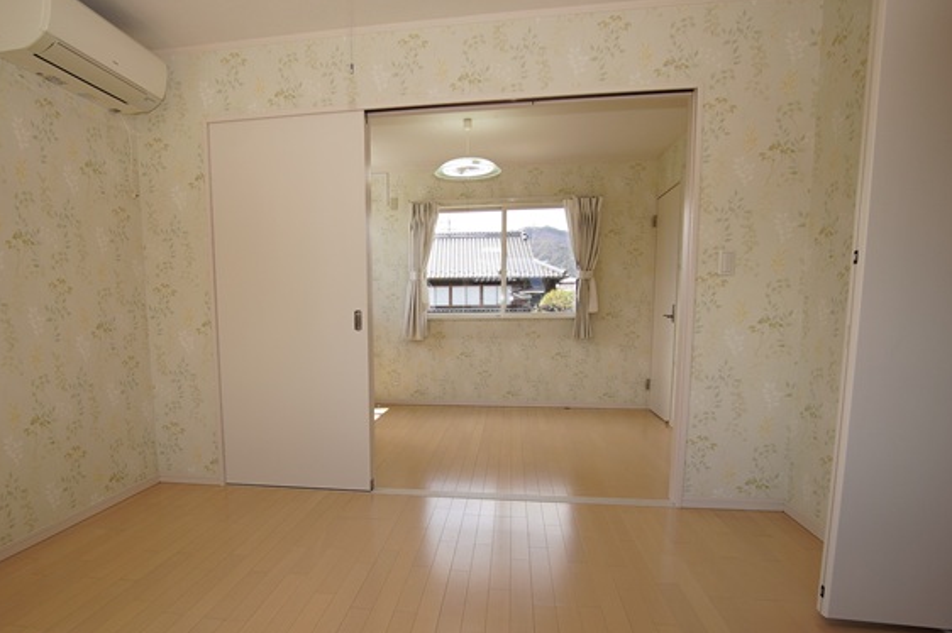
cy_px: 399
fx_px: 555
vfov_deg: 58.6
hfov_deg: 80.7
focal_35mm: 21
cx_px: 407
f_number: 4
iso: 100
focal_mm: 10
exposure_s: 1/160
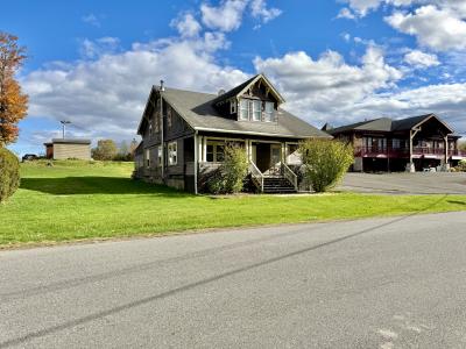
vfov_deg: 56.8
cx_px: 233
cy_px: 174
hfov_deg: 71.6
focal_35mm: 24
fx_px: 323
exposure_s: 1/4950
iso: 80
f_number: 1.78
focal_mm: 6.76
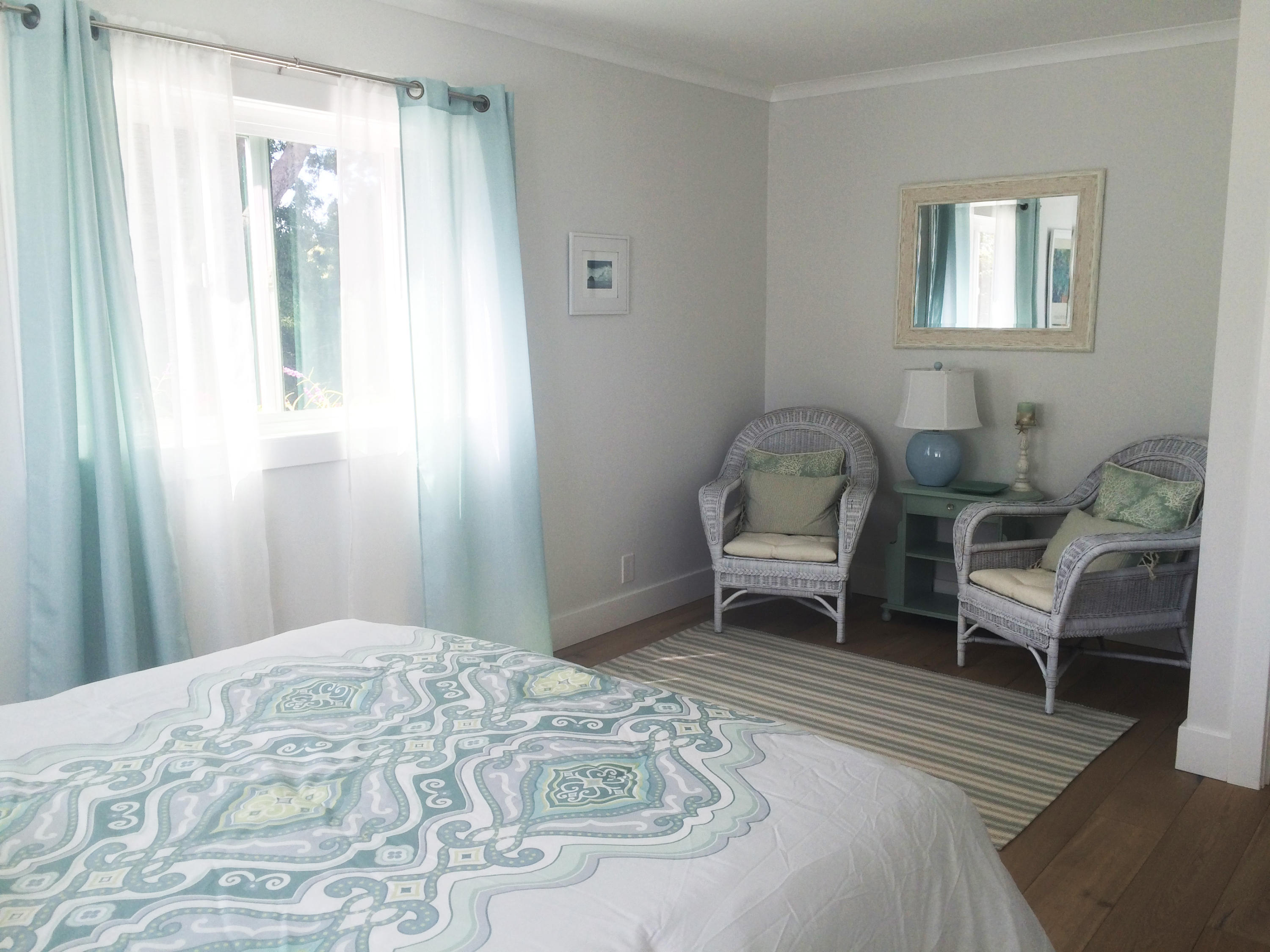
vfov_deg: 48.2
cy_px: 476
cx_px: 635
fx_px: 1064
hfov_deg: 61.7
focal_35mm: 29
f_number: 2.2
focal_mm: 4.15
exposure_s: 1/120
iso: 50
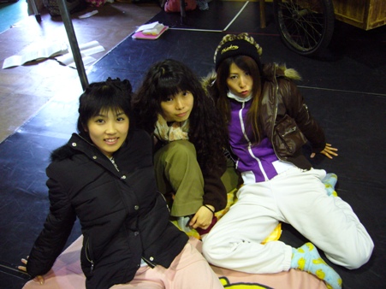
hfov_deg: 52.6
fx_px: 390
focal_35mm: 35
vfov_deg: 40.7
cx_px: 193
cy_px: 144
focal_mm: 5.8
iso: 200
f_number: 2.8
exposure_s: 1/8
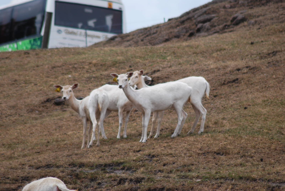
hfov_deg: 4.6
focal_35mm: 450
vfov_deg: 3.1
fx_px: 3567
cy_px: 96
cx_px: 142
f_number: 5.6
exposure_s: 1/800
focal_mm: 300
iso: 200
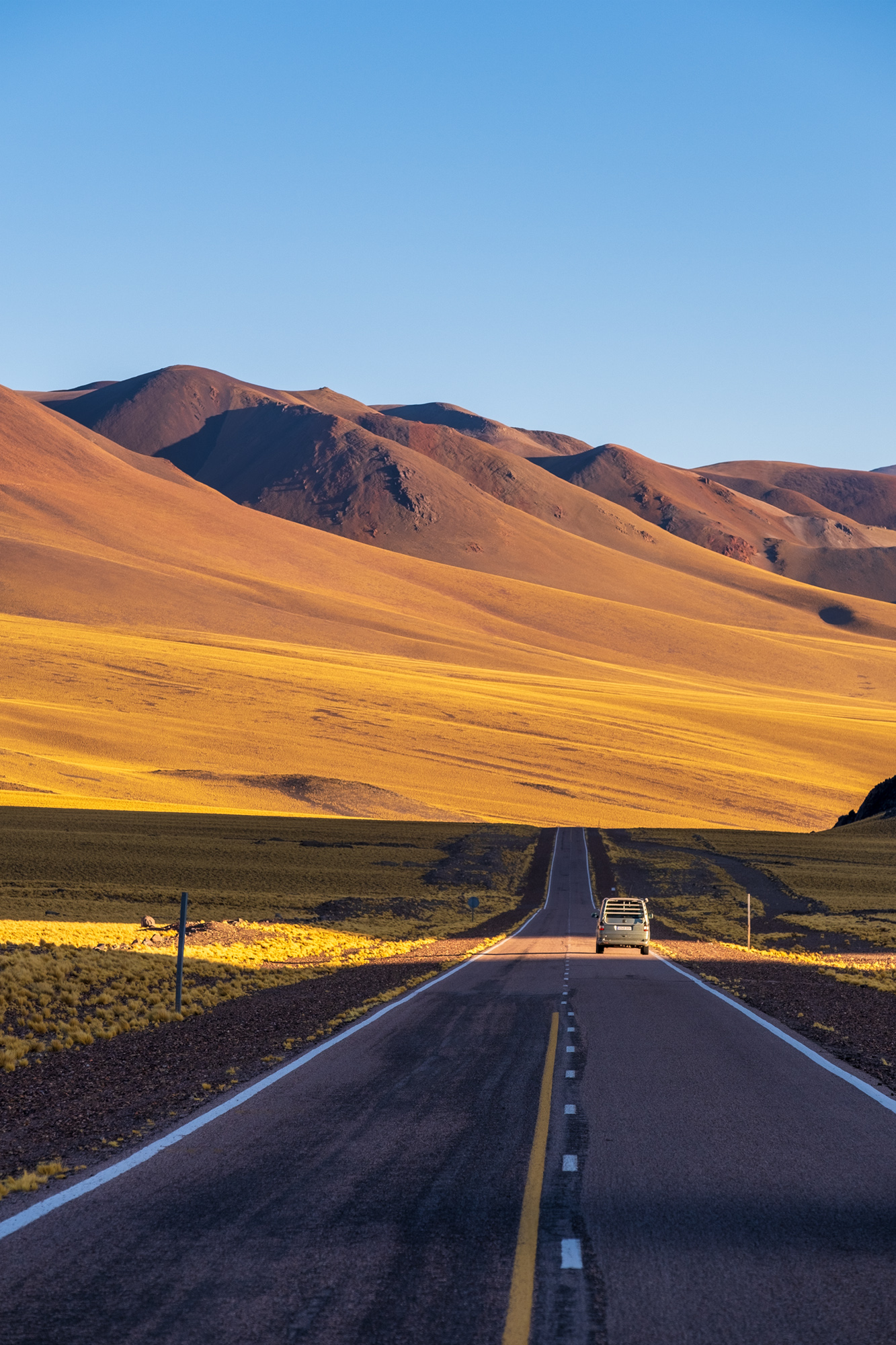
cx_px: 448
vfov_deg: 12.9
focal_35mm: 159
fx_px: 5937
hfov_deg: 8.6
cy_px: 672
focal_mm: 106
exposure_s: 1/320
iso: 160
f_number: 5.6
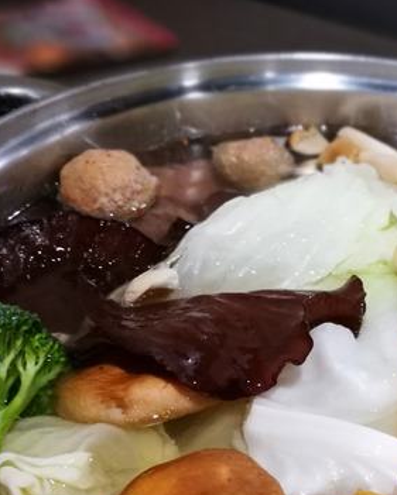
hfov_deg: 27.1
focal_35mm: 54
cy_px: 375
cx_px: 359
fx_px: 793
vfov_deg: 34.0
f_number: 4
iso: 640
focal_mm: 4.5
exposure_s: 1/20
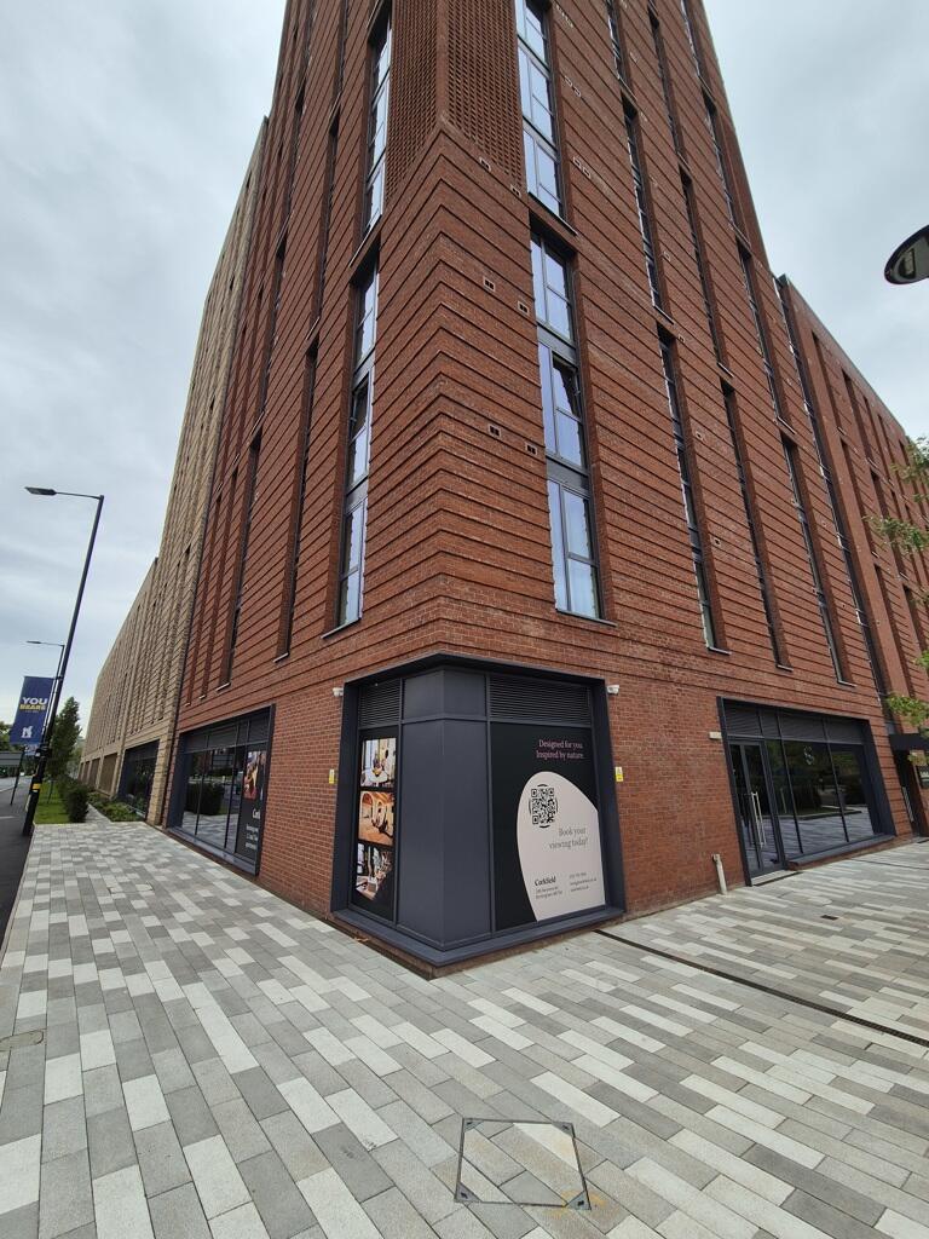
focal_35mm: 13
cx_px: 464
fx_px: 465
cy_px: 620
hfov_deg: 89.9
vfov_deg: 106.2
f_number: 2.2
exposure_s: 1/1432
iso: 50
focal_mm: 2.2
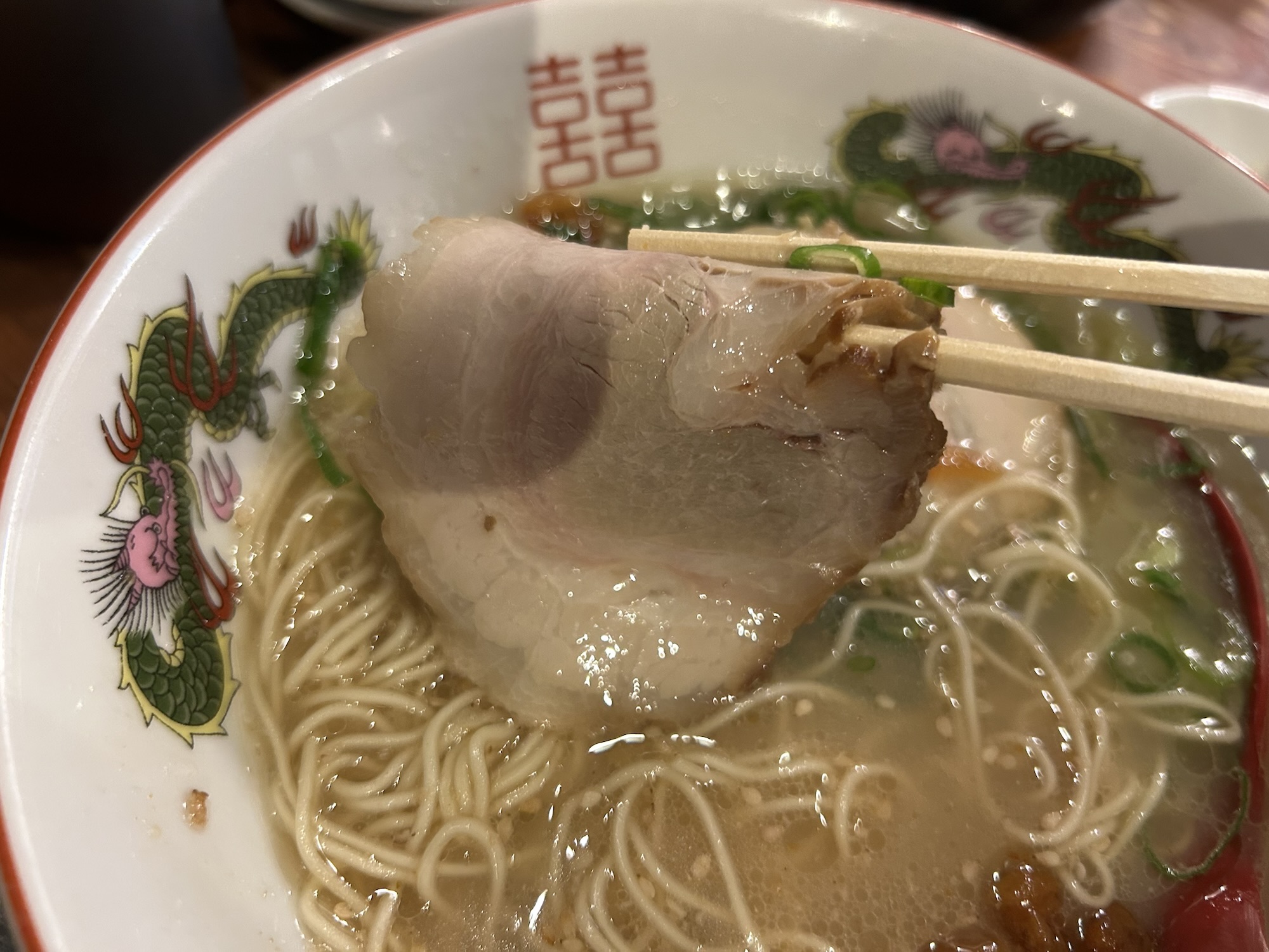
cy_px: 476
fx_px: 953
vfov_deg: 53.1
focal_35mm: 26
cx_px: 634
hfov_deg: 67.3
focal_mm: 5.7
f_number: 1.5
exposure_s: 1/50
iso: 250
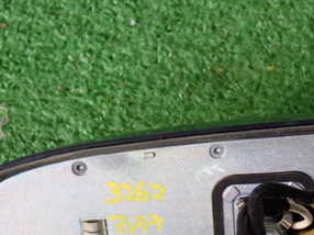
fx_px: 952
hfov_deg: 18.5
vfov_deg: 13.9
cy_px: 220
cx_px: 259
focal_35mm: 105
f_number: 3.2
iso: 500
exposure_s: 1/50
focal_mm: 9.01
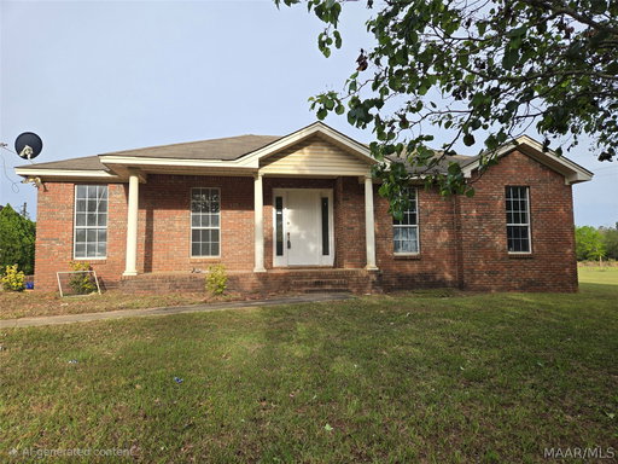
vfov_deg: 58.9
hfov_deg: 73.9
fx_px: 411
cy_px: 232
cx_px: 309
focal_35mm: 23
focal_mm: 5.4
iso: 25
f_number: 1.8
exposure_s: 1/769
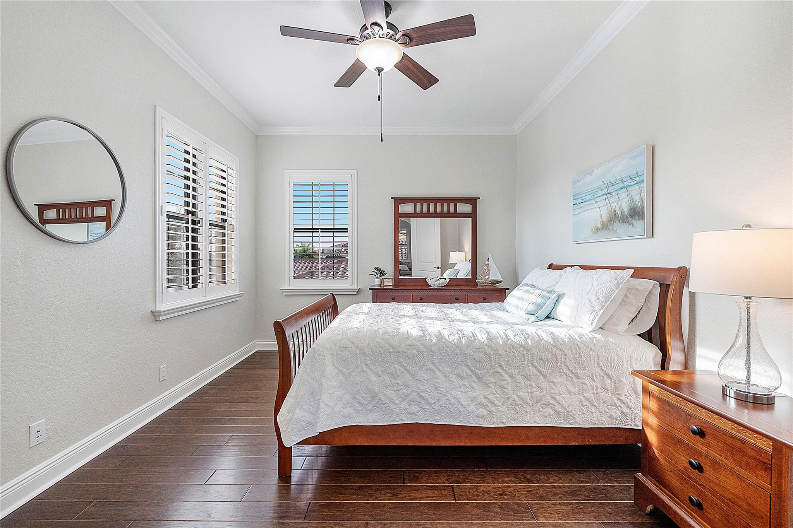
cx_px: 396
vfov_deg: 77.3
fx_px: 330
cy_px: 264
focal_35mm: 15
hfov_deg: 100.4
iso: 320
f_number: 5.6
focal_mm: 10
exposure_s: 1/80
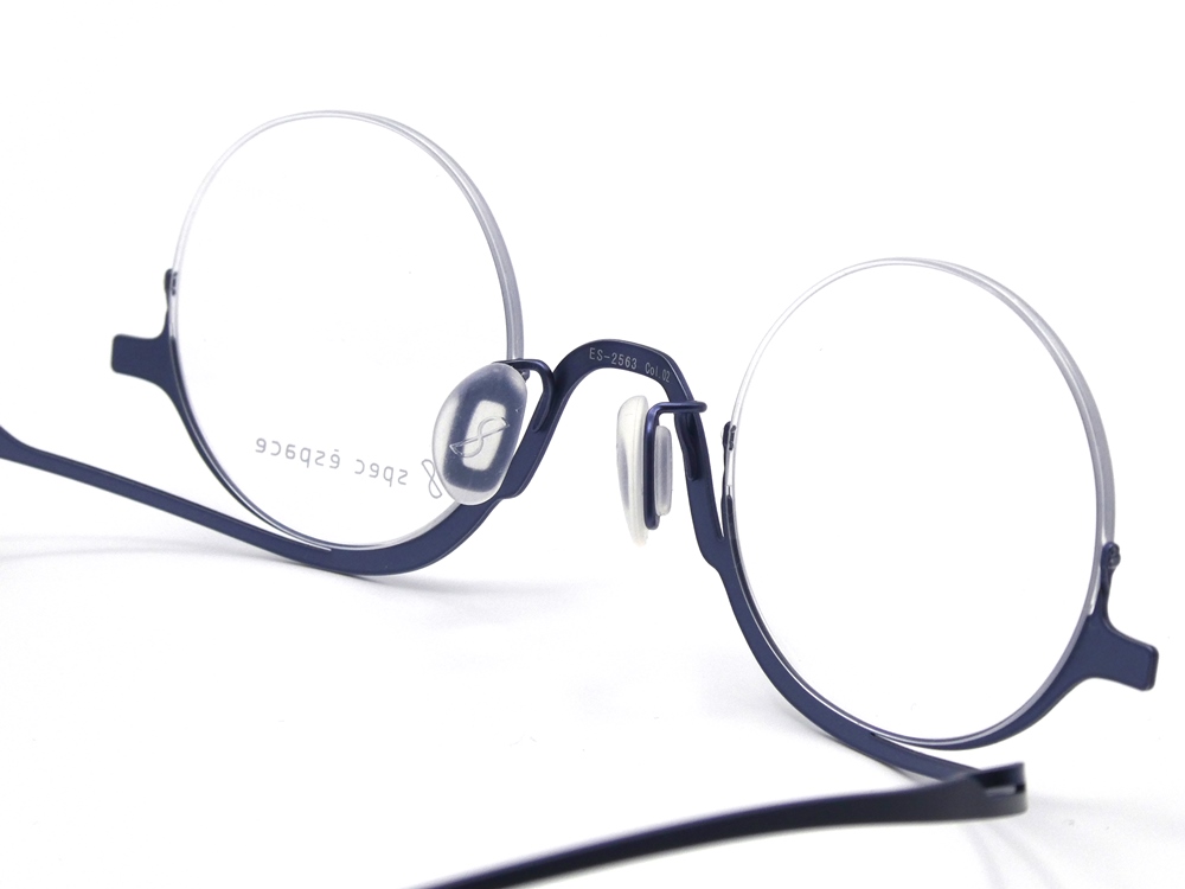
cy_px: 444
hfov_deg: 13.1
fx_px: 5169
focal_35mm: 151
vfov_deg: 9.8
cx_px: 592
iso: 80
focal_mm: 27.1
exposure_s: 1/400
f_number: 5.4
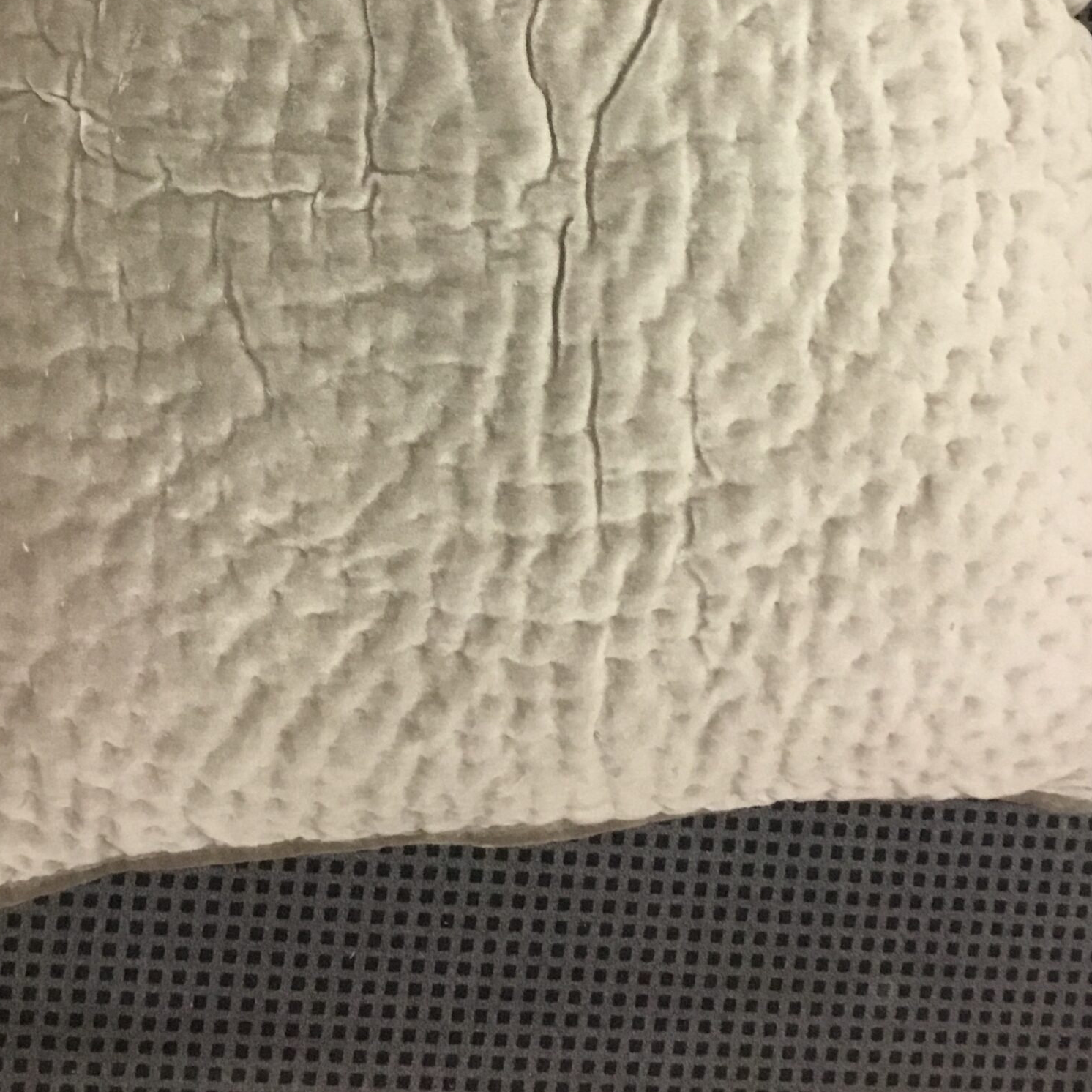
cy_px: 165
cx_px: 452
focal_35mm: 47
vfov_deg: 34.5
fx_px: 1677
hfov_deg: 36.0
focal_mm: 3.3
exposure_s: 1/33
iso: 250
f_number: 2.4
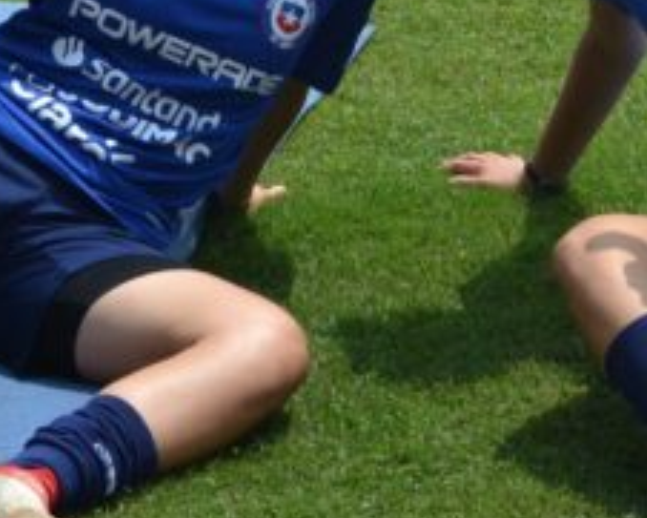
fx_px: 1858
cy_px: 97
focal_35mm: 97
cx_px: 364
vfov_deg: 15.8
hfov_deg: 19.7
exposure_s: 1/1600
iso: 400
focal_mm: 26
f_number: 5.6
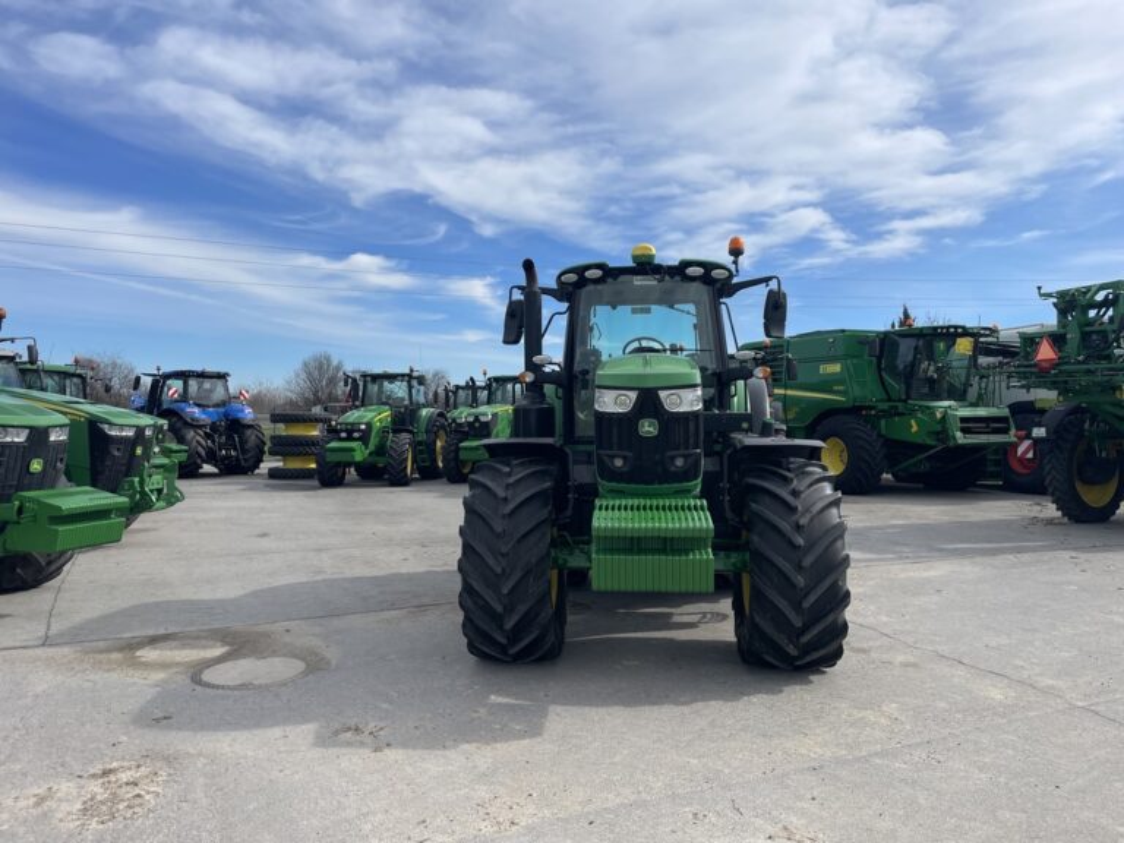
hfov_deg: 67.3
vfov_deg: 53.1
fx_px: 844
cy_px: 422
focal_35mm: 26
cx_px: 562
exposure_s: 1/4464
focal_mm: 4.2
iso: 32
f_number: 1.6
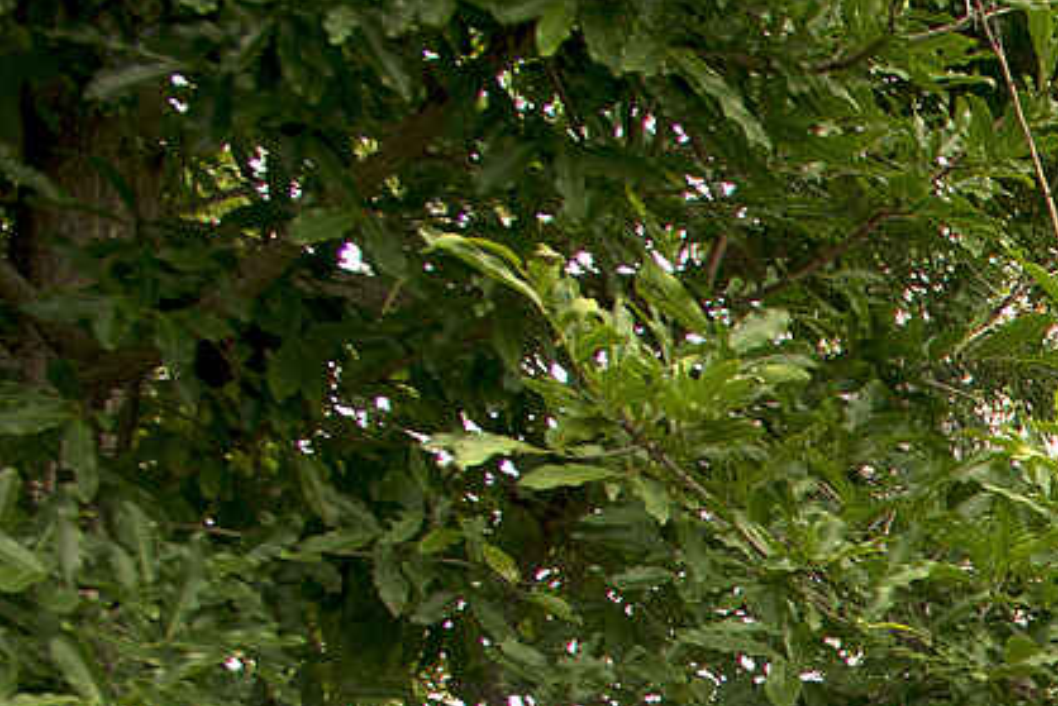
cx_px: 2124
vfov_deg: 14.8
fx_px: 2293
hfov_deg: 17.9
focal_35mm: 78
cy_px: 1353
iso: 200
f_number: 9.5
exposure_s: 1/90
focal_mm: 17
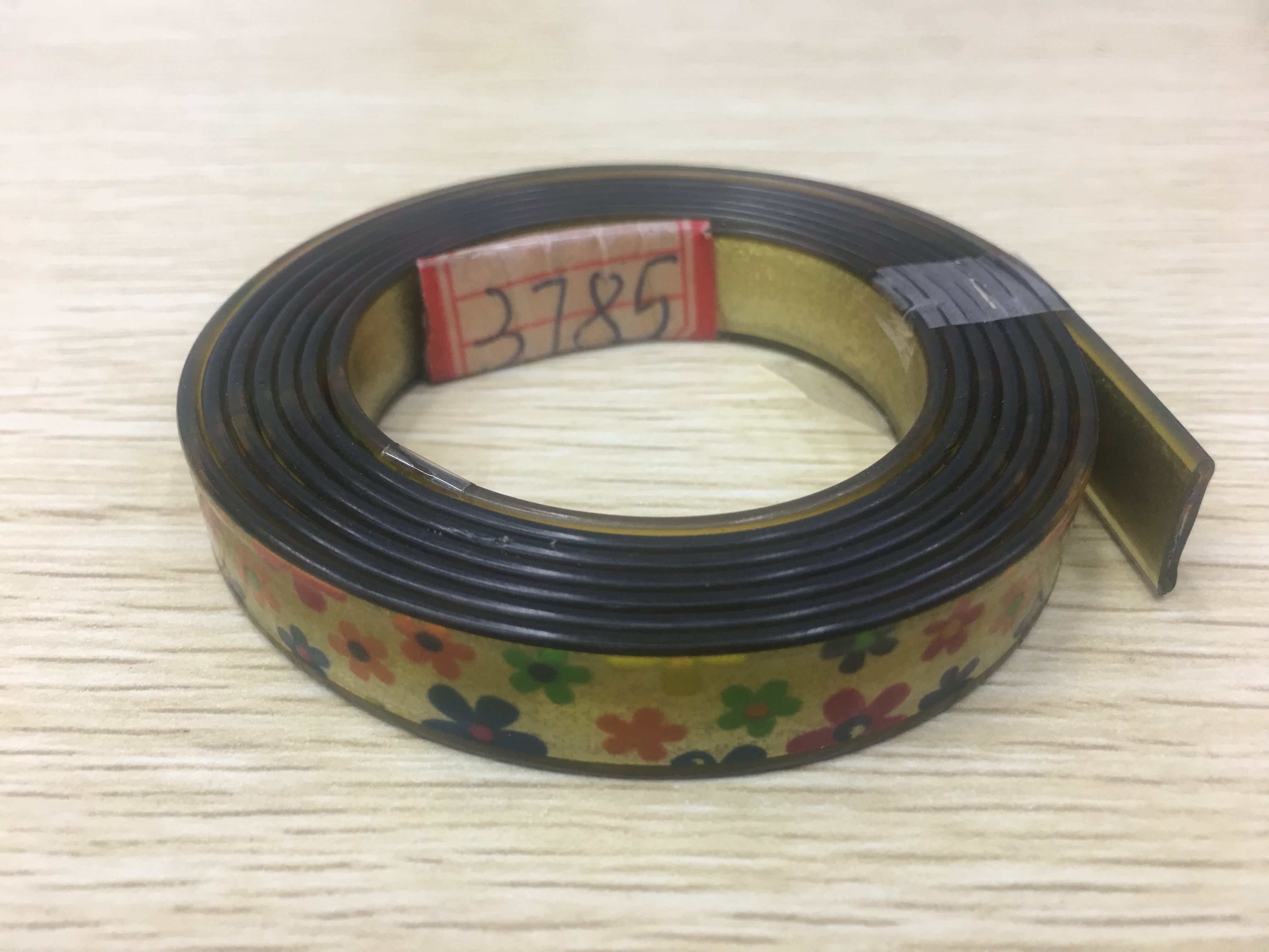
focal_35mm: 29
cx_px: 634
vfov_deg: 48.2
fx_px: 1063
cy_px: 476
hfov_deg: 61.7
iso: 40
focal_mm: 4.15
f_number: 2.2
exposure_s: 1/17
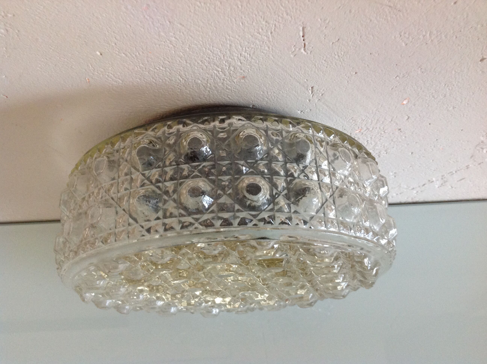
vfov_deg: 40.6
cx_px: 244
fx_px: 492
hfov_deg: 52.7
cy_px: 182
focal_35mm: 35
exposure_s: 1/17
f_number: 2.4
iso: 160
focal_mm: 4.28
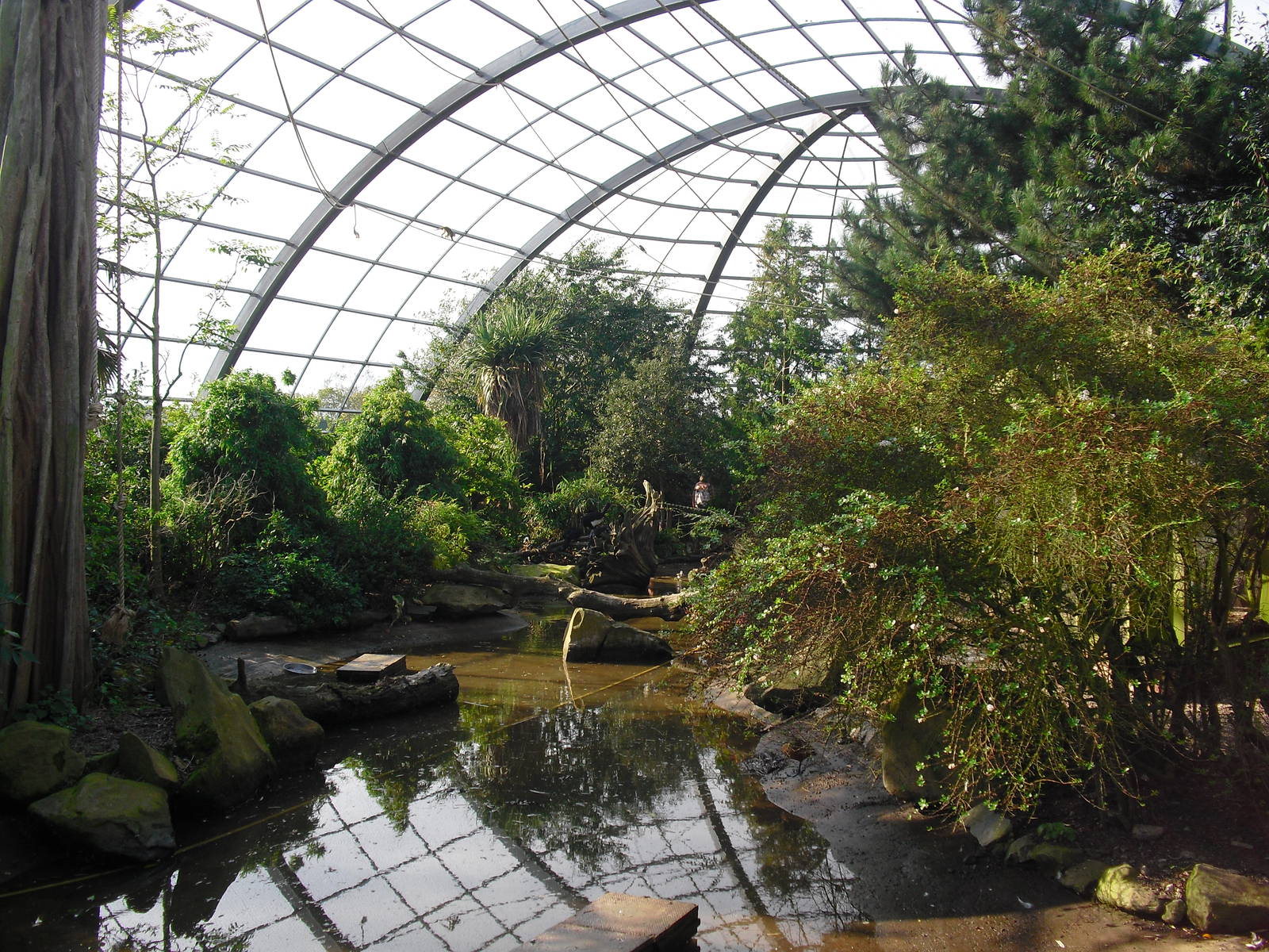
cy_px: 476
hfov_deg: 51.4
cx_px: 634
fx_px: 1320
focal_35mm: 36
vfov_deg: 39.7
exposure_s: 1/400
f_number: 3.1
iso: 100
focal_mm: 6.3
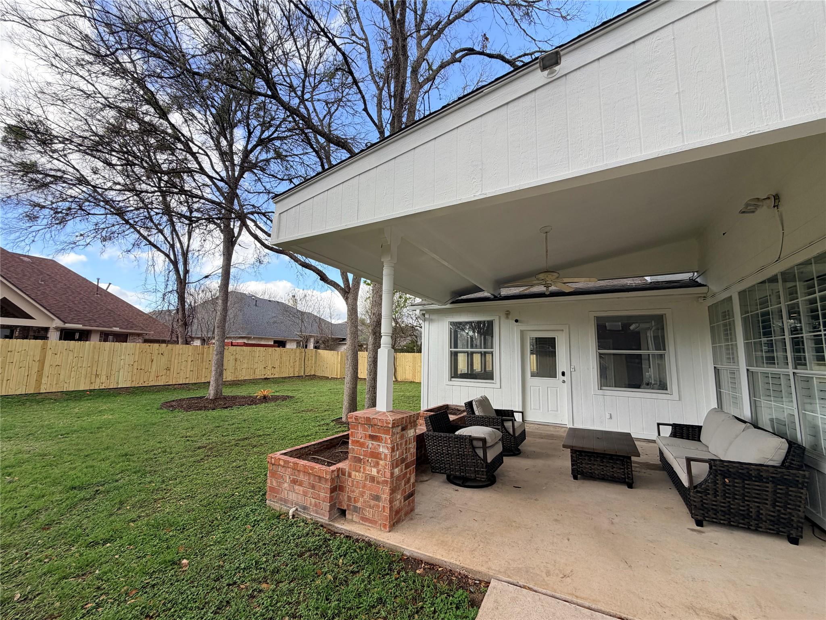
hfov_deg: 102.1
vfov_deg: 85.7
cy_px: 310
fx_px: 334
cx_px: 413
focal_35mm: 14
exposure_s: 1/475
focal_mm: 2.22
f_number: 2.2
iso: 64
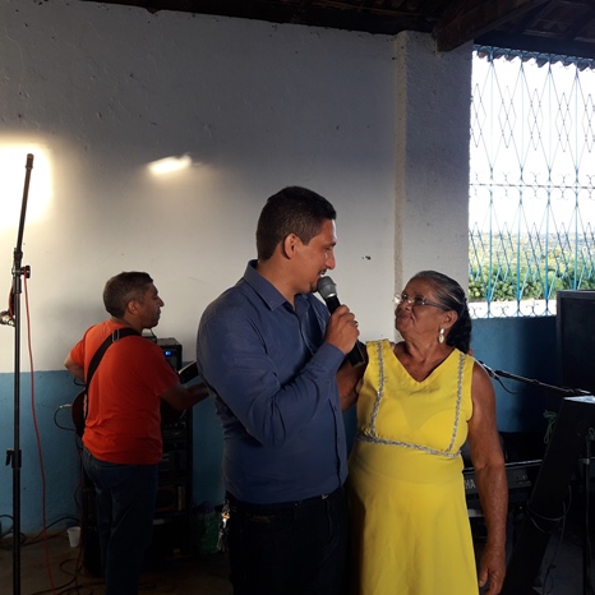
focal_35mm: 34
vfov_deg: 48.5
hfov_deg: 48.4
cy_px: 295
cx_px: 313
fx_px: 661
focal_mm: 3.7
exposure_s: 1/40
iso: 50
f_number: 1.9
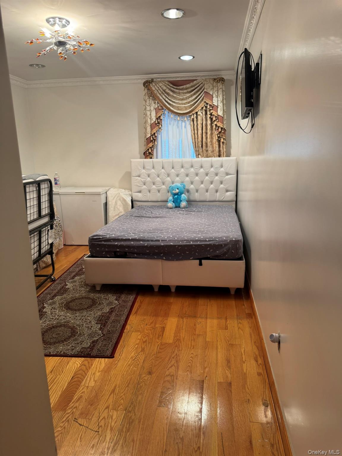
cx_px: 171
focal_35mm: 24
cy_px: 228
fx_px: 316
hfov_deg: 56.8
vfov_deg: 71.6
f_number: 1.78
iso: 160
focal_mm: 6.76
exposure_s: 1/60
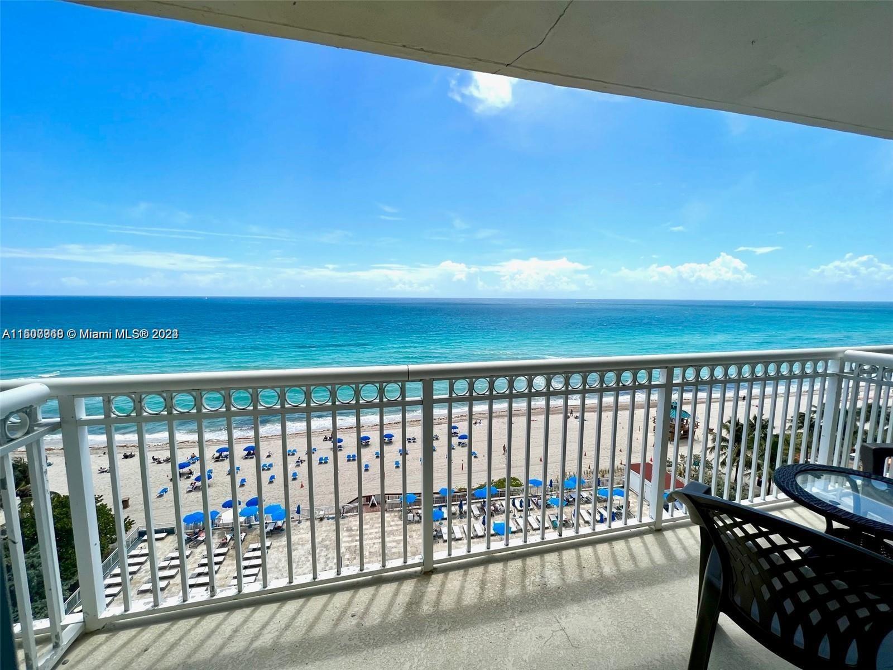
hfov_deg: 106.2
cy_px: 335
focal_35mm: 13
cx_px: 446
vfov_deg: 89.9
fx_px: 335
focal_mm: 1.57
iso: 32
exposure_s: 1/2732
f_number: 1.8
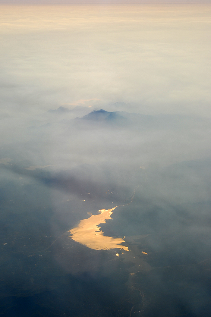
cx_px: 106
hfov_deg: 23.8
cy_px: 158
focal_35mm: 57
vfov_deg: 35.1
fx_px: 501
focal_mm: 38
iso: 100
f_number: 8
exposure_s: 1/400
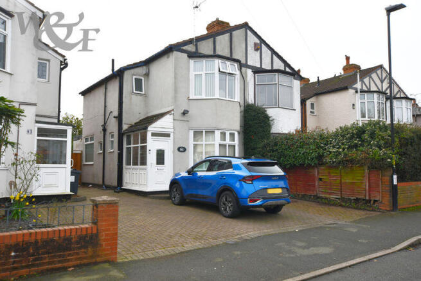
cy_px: 140
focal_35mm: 30
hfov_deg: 61.9
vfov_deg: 43.6
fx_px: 351
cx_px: 210
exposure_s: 1/250
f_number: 8
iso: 200
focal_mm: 20
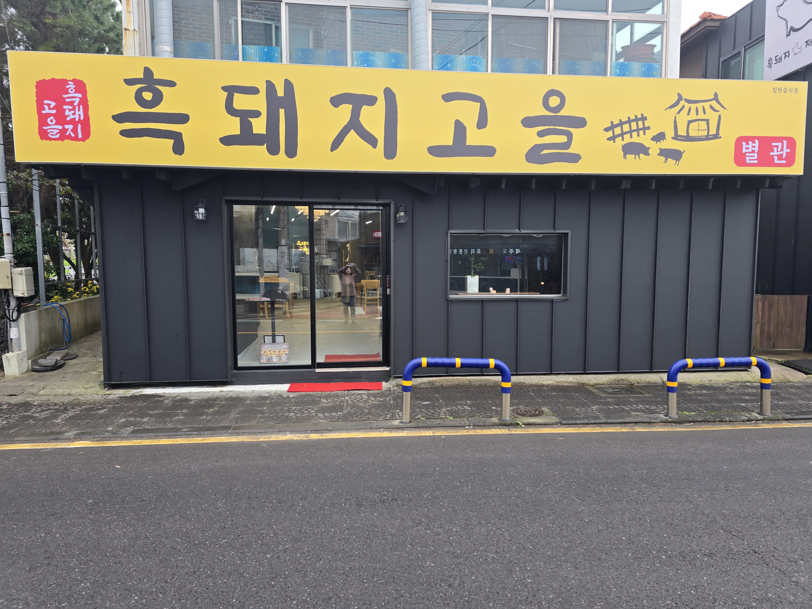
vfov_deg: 58.9
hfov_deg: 73.9
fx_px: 540
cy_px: 304
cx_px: 406
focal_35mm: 23
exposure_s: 1/120
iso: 32
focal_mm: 6.3
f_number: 1.7
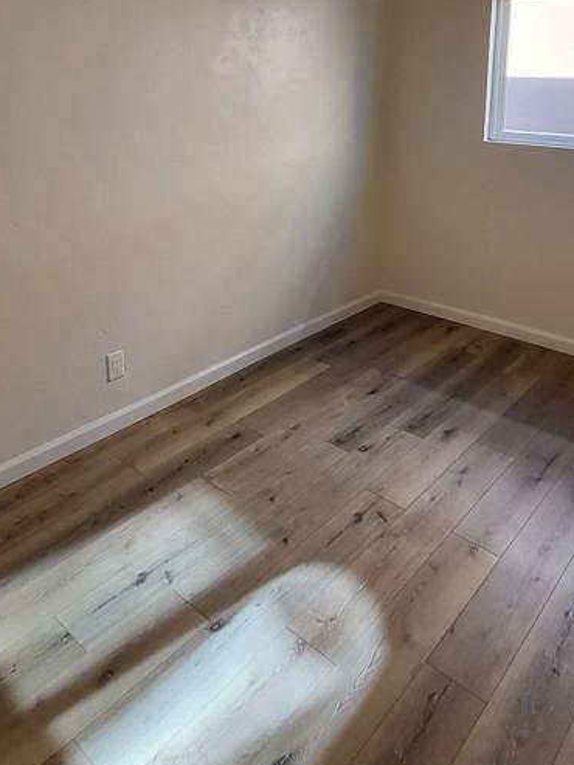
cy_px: 217
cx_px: 307
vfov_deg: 62.5
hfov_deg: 51.3
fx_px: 597
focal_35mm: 27
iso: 80
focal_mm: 1.74
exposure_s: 1/60
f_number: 2.2
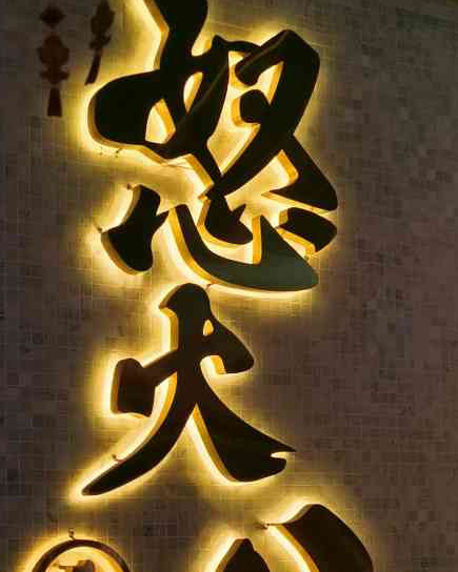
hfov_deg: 19.9
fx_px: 1305
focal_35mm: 77
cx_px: 175
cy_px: 455
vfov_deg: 24.4
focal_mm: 5.58
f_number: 4
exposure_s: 1/227
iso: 50
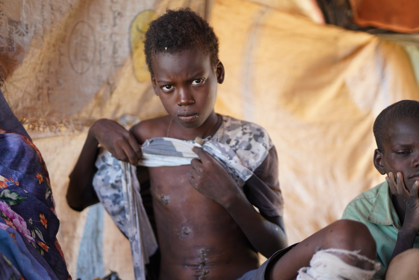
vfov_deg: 27.0
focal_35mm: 50
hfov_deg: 39.6
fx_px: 582
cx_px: 210
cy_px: 140
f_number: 1.4
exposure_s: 1/1250
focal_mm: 50
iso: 400
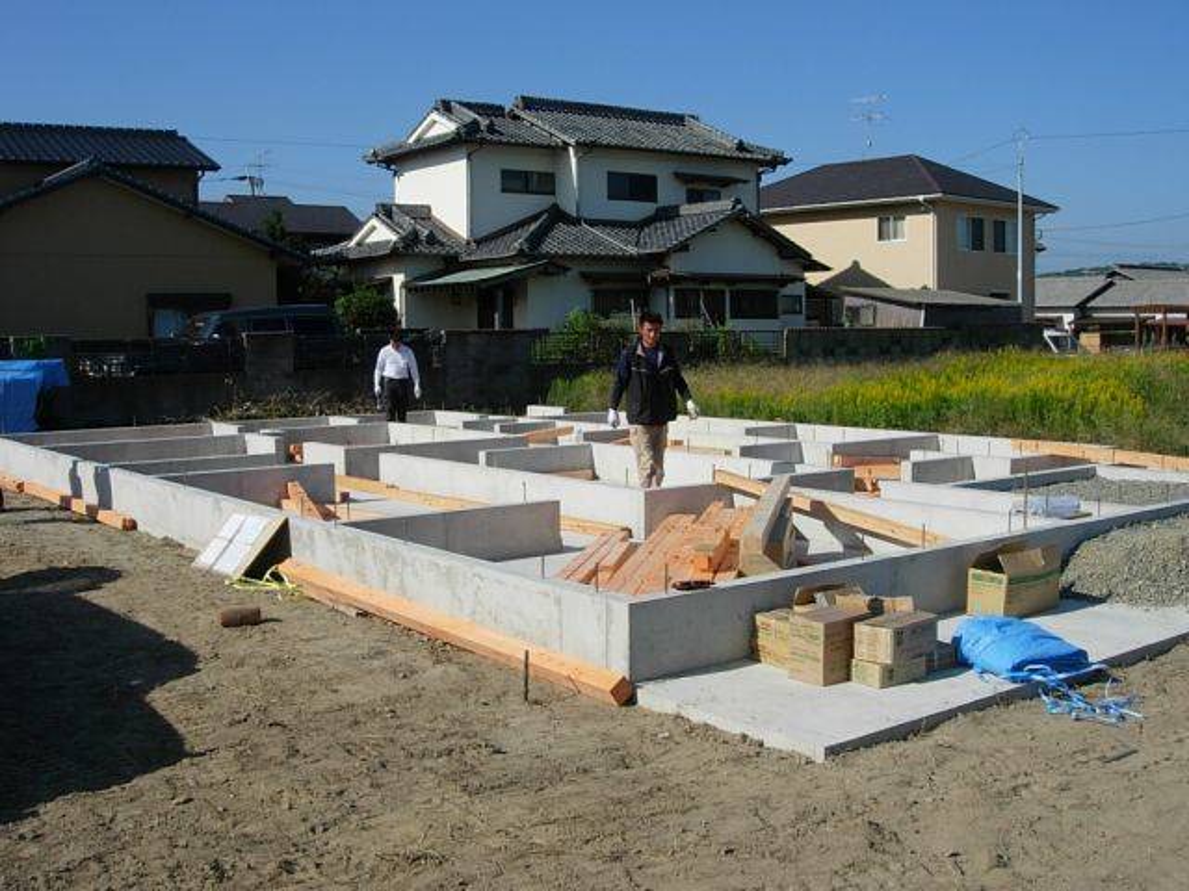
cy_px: 446
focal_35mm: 38
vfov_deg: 37.7
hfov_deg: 49.0
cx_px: 594
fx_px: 1305
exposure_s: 1/1024
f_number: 4.8
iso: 64
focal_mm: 7.8
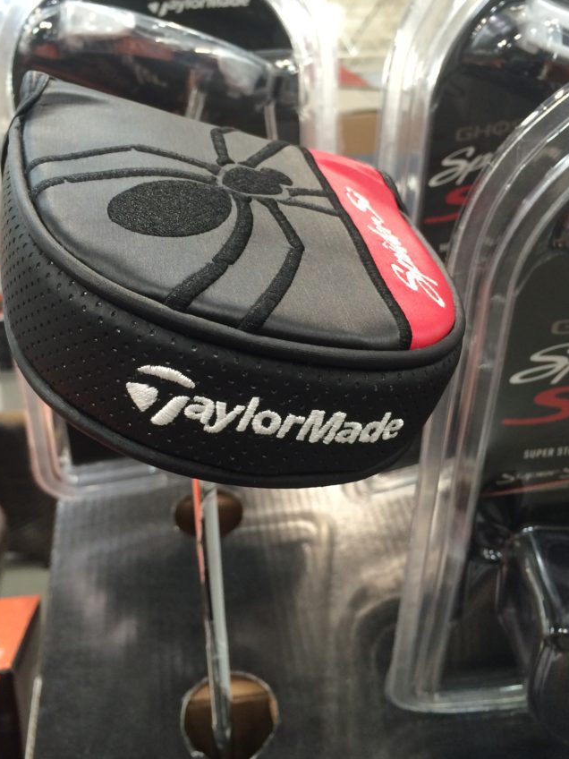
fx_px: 767
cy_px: 351
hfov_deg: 40.6
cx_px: 247
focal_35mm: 35
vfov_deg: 52.6
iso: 80
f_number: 2.2
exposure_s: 1/30
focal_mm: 4.15
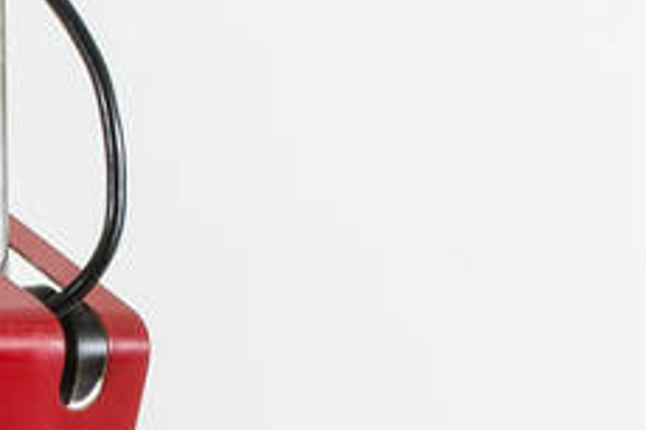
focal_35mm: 319
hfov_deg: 6.4
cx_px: -191
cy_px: 561
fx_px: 5721
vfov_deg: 4.3
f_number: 16
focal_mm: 35
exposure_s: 1/160
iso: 100
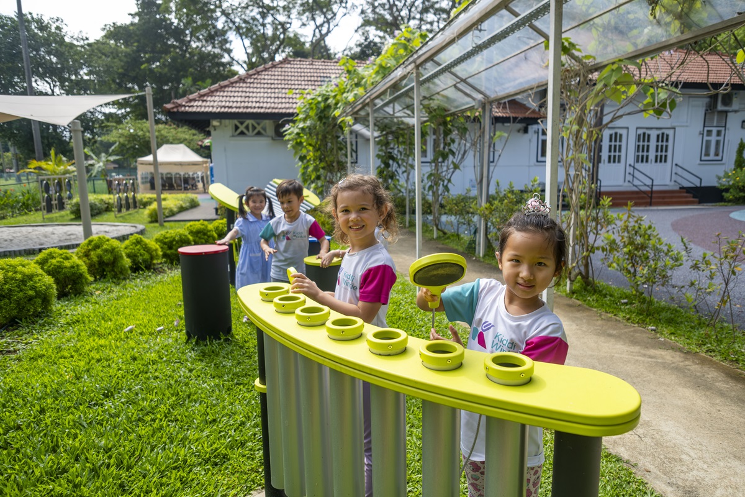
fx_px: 435
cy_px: 248
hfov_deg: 81.2
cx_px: 372
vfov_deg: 59.5
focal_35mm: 21
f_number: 2.8
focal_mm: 14
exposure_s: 1/2000
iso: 320
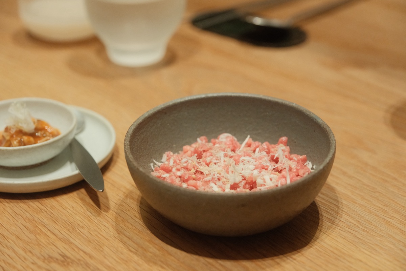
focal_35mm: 66
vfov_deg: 20.6
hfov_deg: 30.5
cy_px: 136
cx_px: 203
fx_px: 744
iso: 3200
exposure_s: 1/125
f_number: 3.2
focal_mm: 43.8
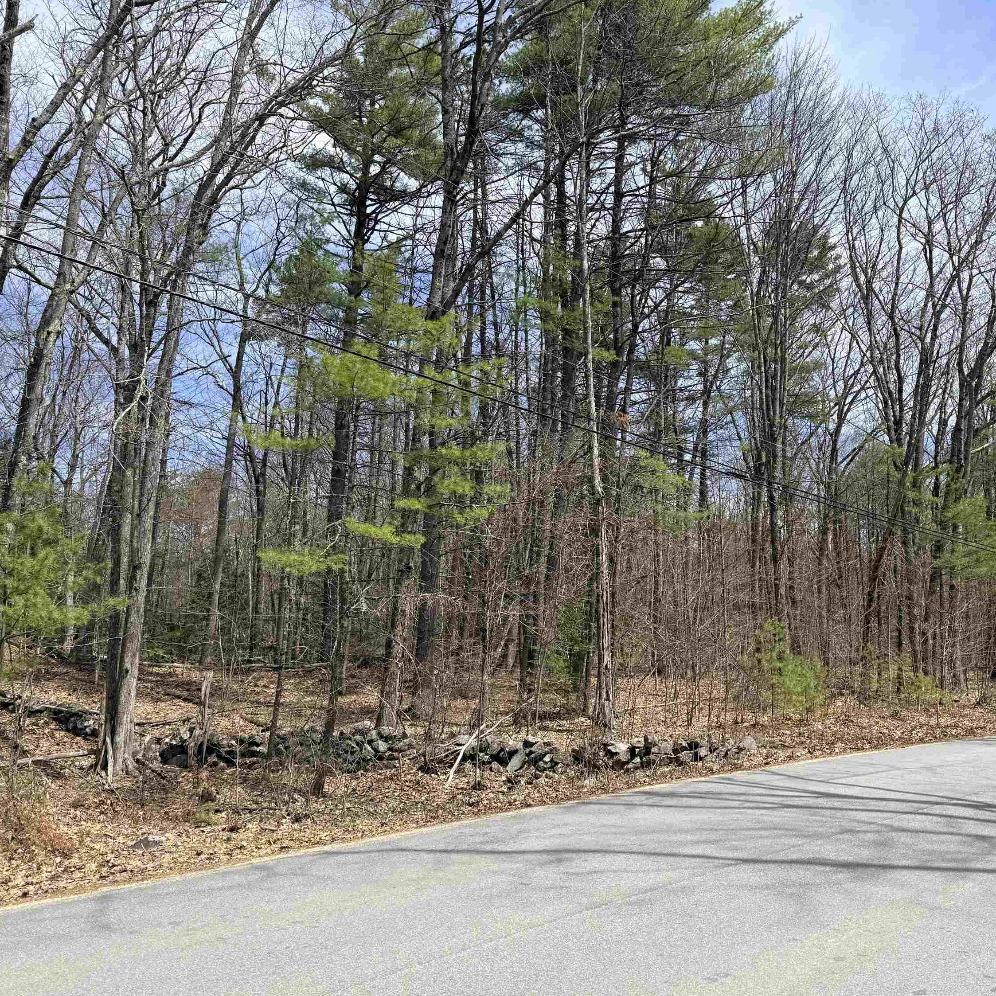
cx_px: 593
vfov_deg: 55.6
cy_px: 509
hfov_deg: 55.3
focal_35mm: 29
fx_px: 944
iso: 80
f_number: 1.78
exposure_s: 1/3279
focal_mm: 6.76
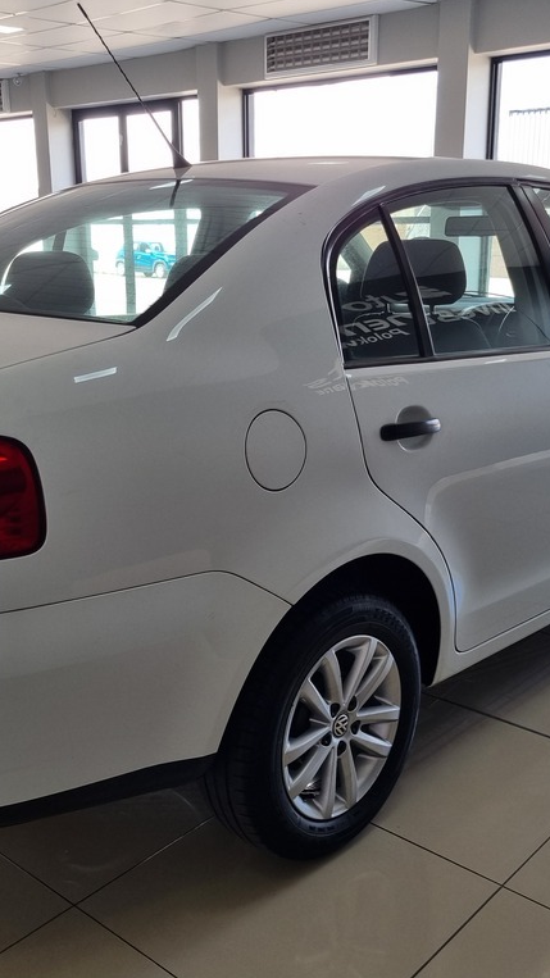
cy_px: 488
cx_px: 236
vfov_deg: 52.8
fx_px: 986
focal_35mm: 38
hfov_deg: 31.1
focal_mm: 5.4
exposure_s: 1/190
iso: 50
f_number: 1.8
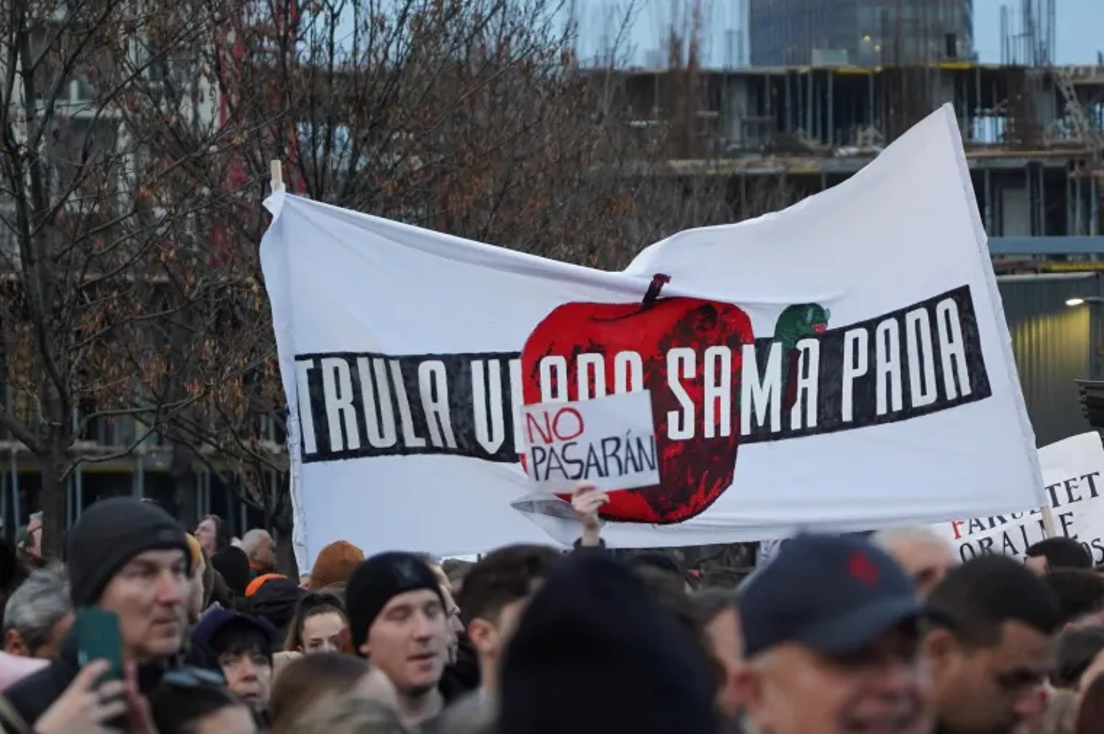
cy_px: 367
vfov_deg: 9.1
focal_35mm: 151
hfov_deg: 13.6
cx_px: 552
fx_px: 4626
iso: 3200
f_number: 4
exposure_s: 1/500
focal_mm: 101
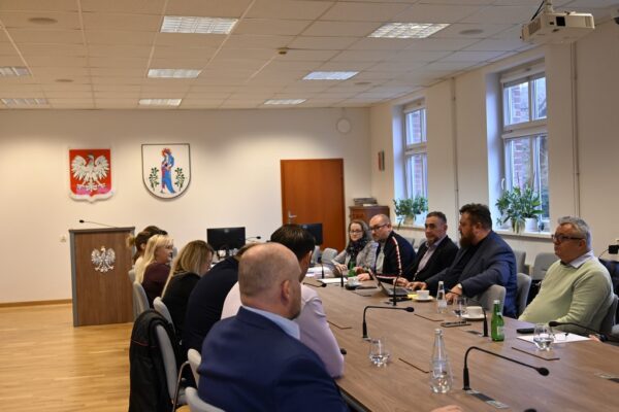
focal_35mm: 42
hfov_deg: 46.4
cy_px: 206
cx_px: 310
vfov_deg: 31.9
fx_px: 722
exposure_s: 1/125
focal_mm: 28
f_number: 2.8
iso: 500
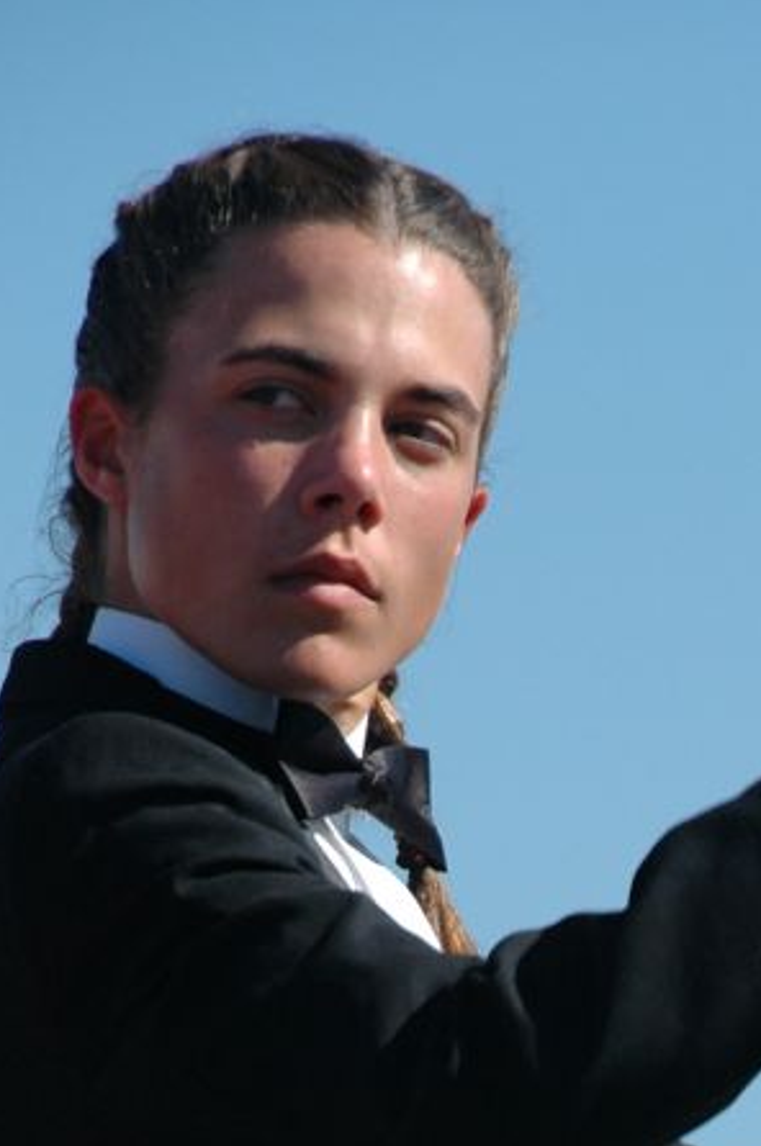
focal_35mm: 586
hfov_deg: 2.3
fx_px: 18638
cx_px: 735
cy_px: 1295
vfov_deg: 3.5
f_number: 6.3
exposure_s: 1/640
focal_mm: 170
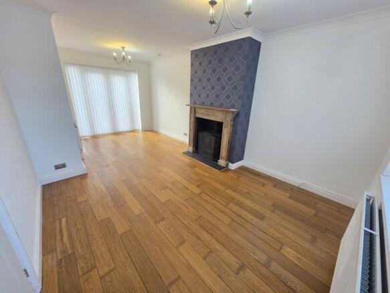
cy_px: 146
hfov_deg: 106.2
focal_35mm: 13
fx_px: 146
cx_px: 195
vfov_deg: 89.9
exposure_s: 1/100
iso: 125
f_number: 1.9
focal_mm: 2.2
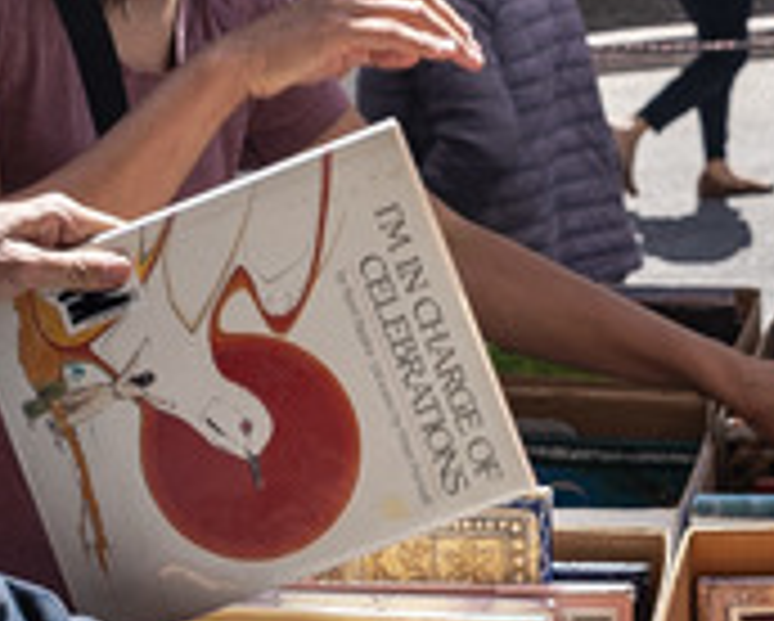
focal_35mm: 118
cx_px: 500
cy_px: 178
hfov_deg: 16.2
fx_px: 2706
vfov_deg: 13.1
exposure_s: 1/250
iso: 80
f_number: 4.5
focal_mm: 24
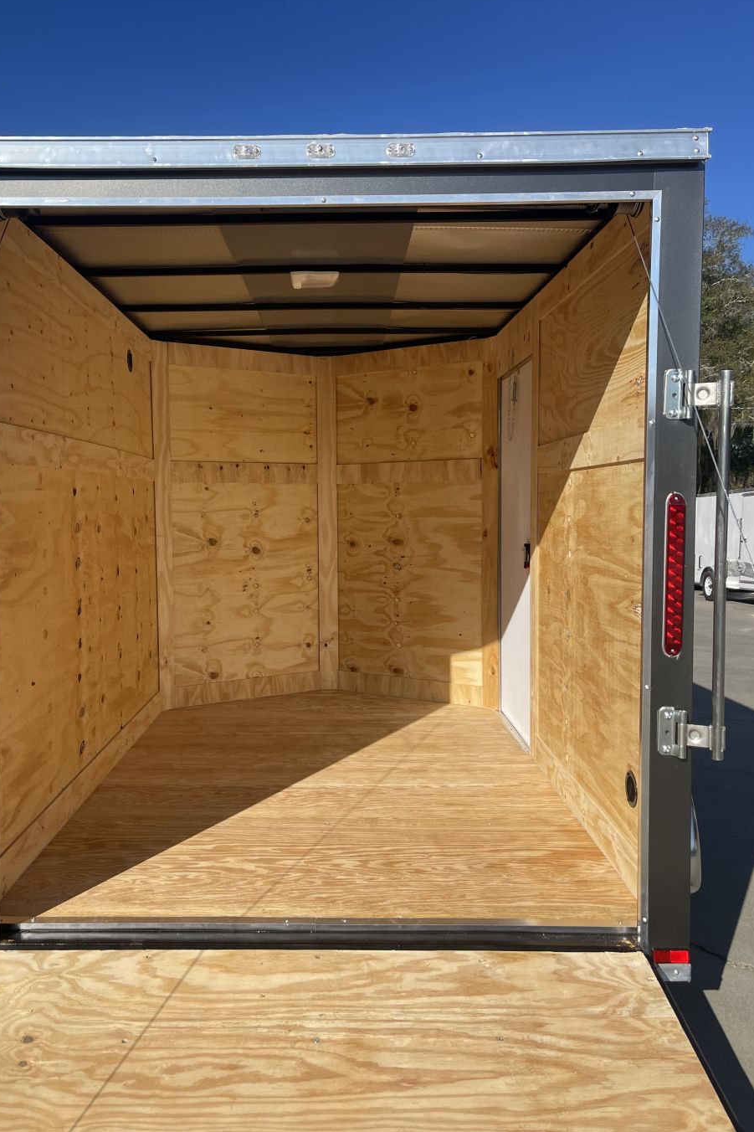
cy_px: 548
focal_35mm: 28
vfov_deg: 65.5
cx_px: 321
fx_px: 880
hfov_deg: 46.2
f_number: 1.6
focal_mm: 5.1
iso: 32
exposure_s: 1/3559
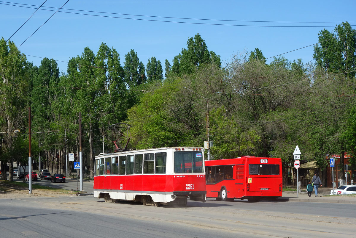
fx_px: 583
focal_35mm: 59
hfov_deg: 33.9
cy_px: 119
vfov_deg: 23.0
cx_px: 178
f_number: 6.3
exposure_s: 1/500
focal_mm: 21.77
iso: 125
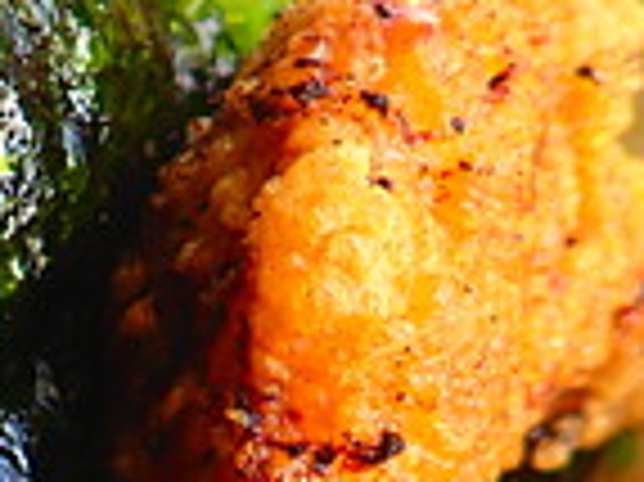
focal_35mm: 105
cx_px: -360
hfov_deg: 16.8
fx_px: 1952
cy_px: 604
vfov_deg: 13.6
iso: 125
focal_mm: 4.5
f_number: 2
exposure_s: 1/60
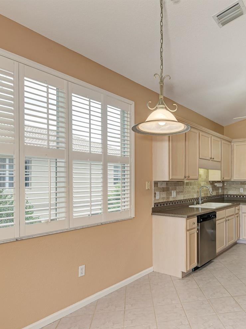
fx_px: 237
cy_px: 178
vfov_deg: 69.3
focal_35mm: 25
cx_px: 186
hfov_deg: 52.3
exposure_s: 1/6
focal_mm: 16
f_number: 6.3
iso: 100
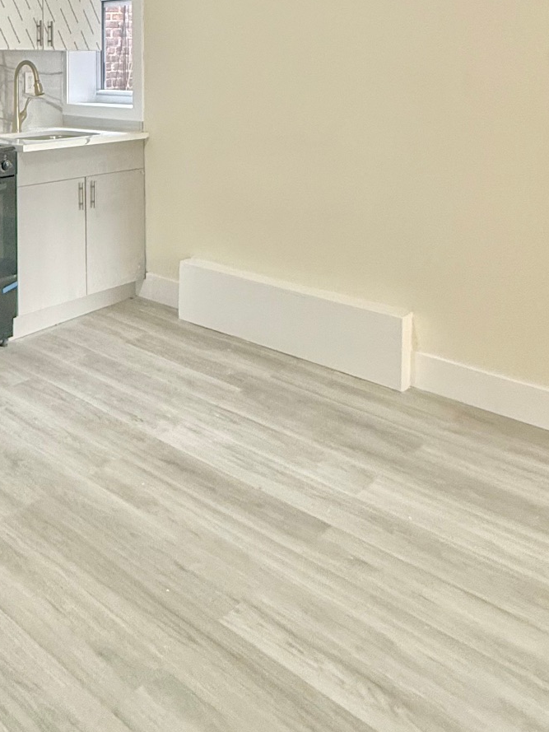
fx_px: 719
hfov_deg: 37.3
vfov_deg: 47.9
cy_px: 62
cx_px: -3
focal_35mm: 34
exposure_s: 1/120
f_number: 2.2
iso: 320
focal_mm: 2.22
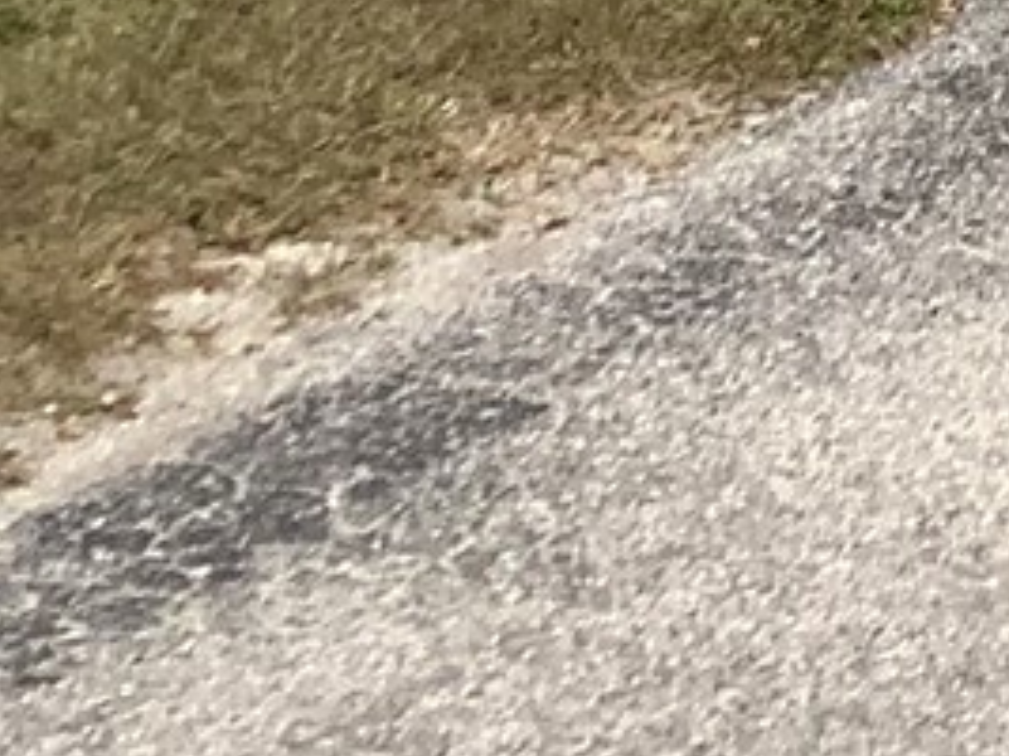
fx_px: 5419
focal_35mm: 186
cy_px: -1202
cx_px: 1931
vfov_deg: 7.4
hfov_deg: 10.0
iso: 25
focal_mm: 3.3
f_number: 2.4
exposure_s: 1/1894
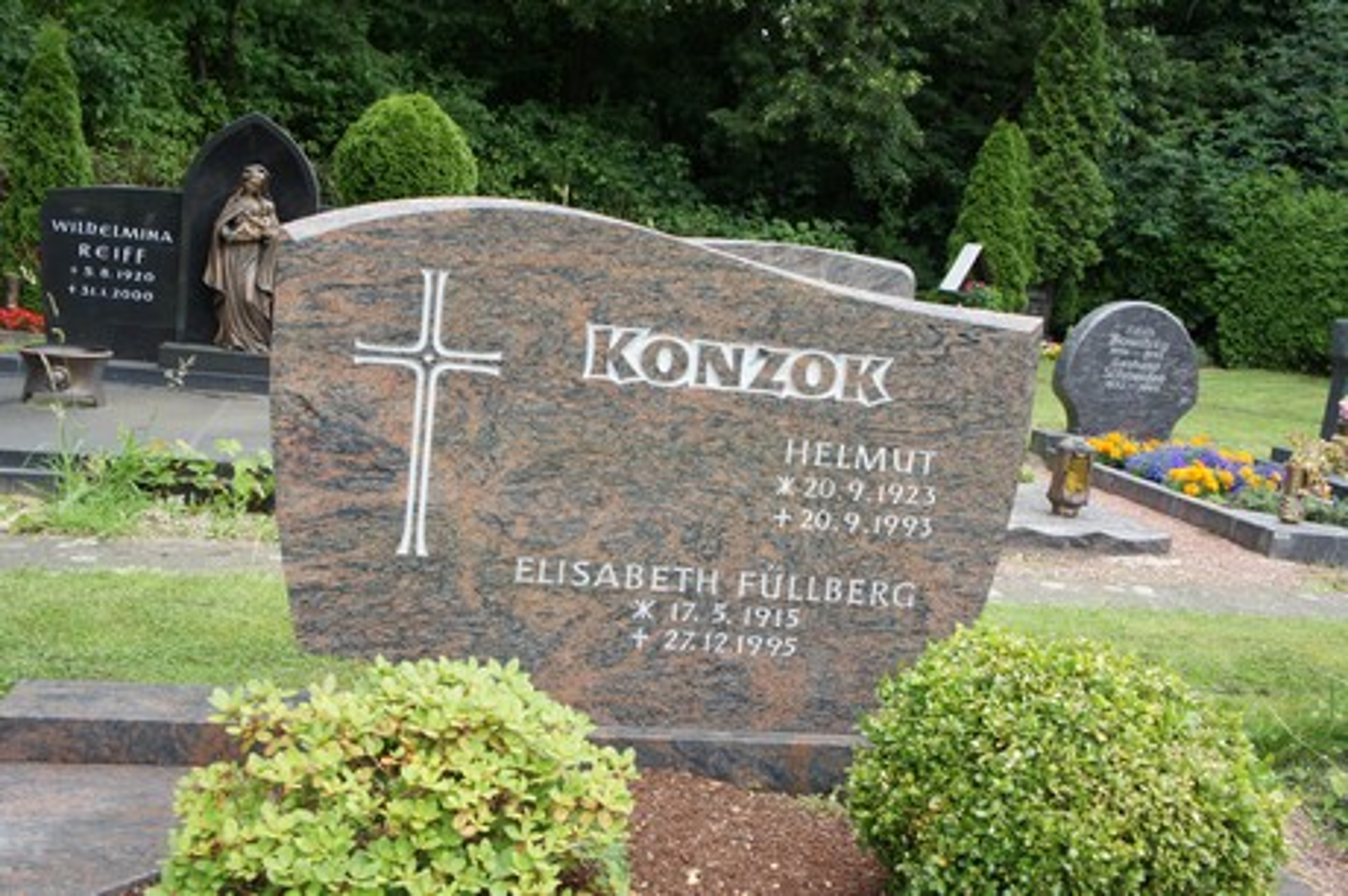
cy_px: 448
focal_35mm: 38
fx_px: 1403
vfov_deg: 35.4
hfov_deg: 51.3
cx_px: 674
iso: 500
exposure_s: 1/250
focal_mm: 25
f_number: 5.6
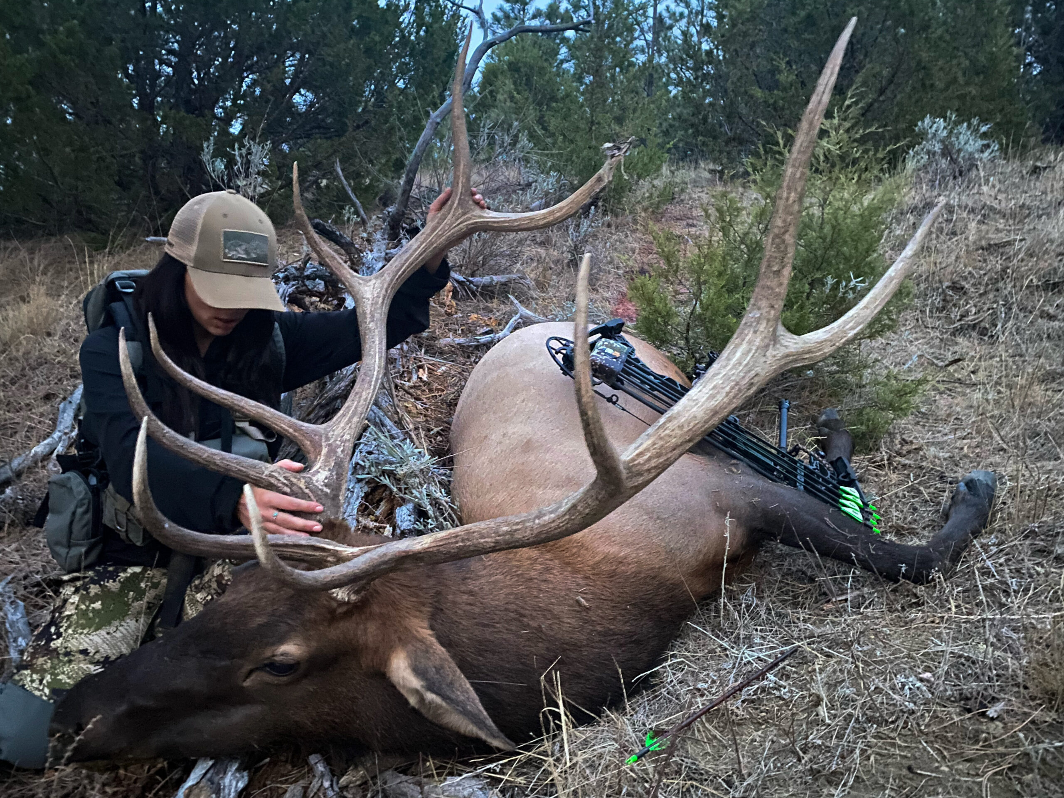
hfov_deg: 67.3
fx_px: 799
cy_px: 399
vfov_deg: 53.1
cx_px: 532
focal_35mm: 26
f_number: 1.8
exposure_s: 1/4
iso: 640
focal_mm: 4.25
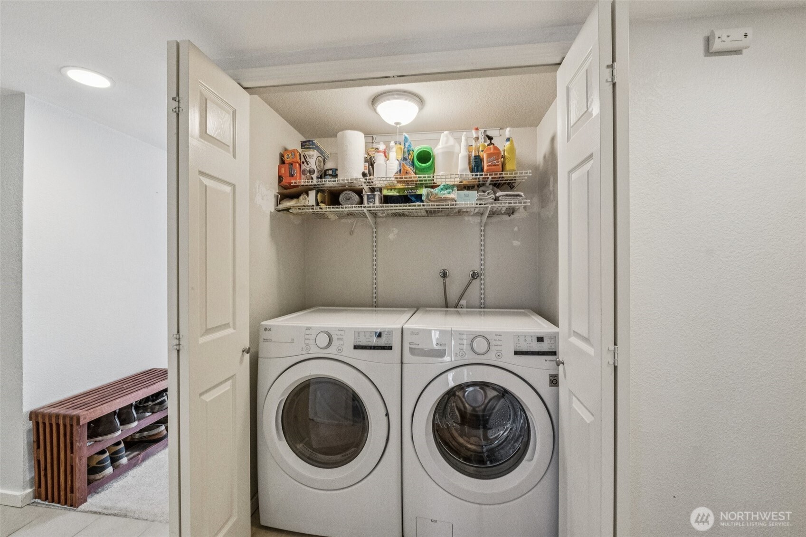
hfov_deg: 100.4
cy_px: 268
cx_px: 403
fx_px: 336
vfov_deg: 77.3
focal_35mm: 15
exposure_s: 1/30
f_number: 9
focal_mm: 10
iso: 3200
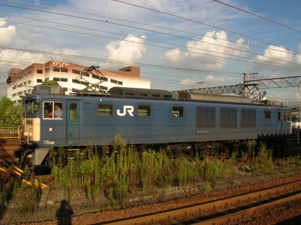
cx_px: 150
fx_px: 304
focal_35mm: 35
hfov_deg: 52.7
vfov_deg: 40.6
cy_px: 112
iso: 50
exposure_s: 1/352
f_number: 5.6
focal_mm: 5.8
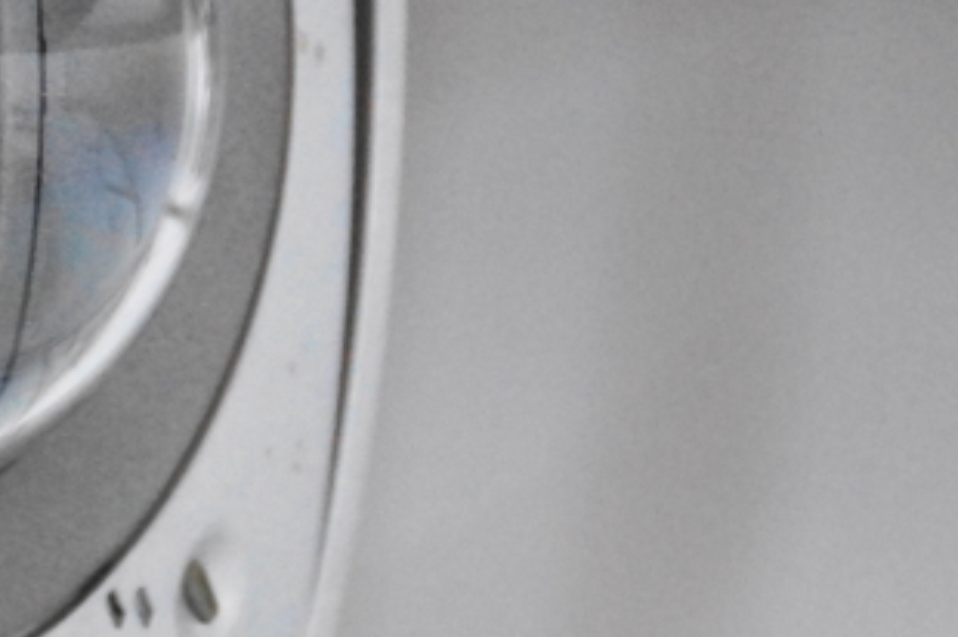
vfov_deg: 1.1
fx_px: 32165
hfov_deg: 1.7
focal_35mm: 1210
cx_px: -423
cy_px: 43
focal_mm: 250
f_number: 6.3
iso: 1600
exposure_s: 1/80
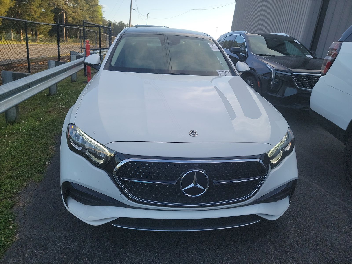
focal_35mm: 24
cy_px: 132
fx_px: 244
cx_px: 176
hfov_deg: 71.6
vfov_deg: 56.8
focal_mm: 6.7
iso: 50
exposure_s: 1/318
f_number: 1.8
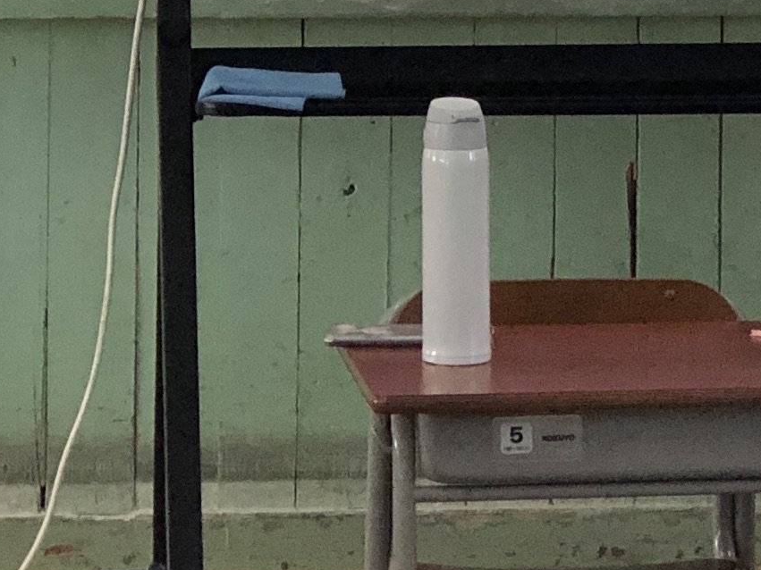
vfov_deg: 5.5
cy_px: -71
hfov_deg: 7.3
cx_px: 674
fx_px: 5935
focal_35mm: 270
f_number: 2.8
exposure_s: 1/120
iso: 125
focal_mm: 6.6
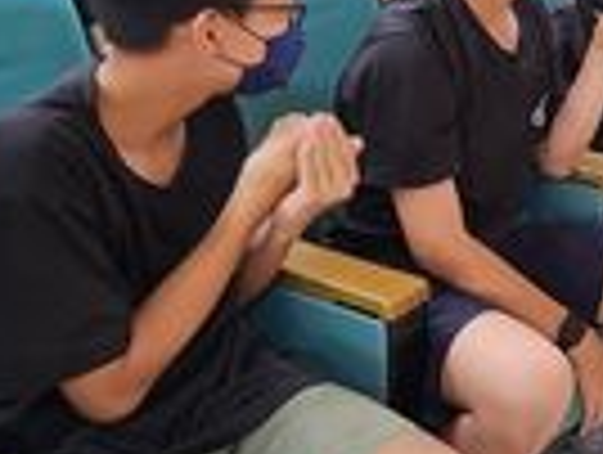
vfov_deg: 24.9
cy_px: 90
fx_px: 1012
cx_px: 720
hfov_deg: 28.8
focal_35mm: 58
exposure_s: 1/60
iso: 320
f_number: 2.2
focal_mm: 2.2
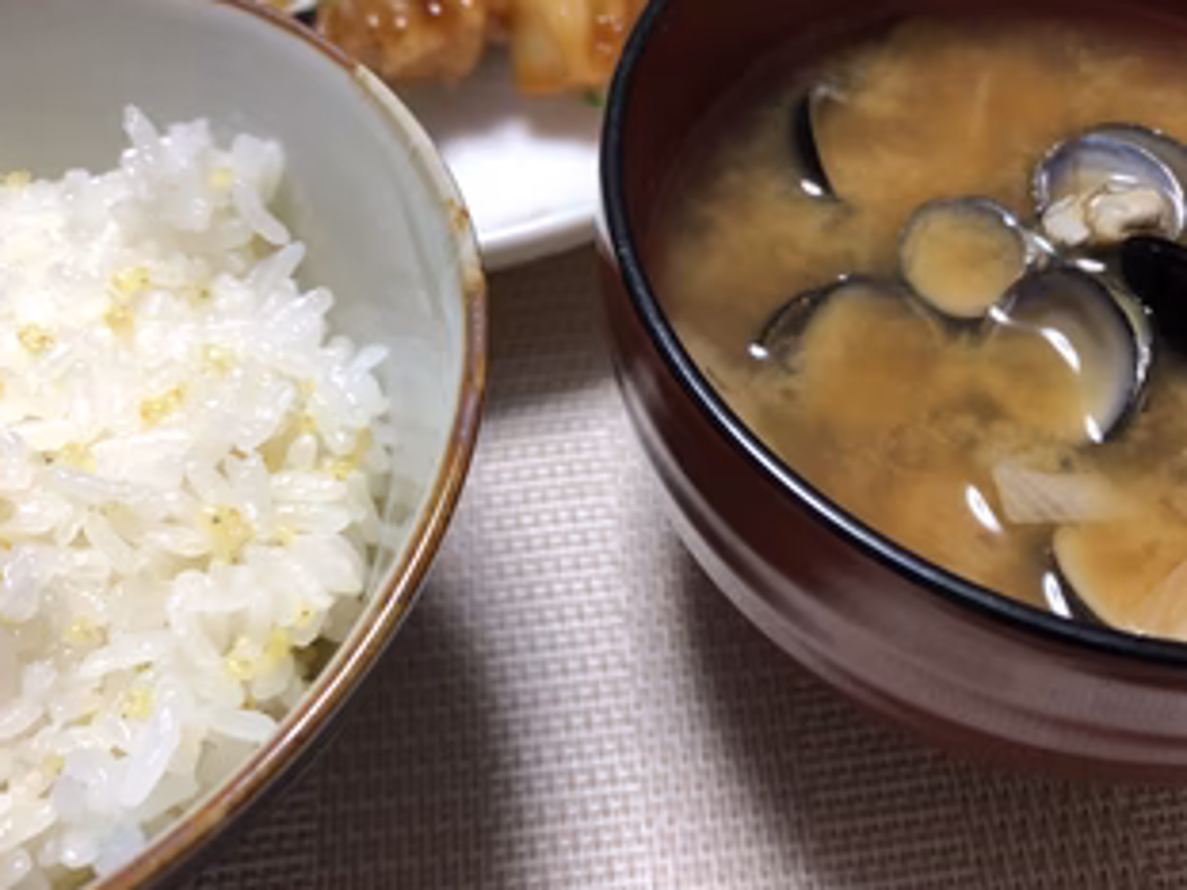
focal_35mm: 36
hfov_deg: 51.0
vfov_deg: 39.4
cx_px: 714
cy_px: 344
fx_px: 1234
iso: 40
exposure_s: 1/24
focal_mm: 3.99
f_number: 1.8
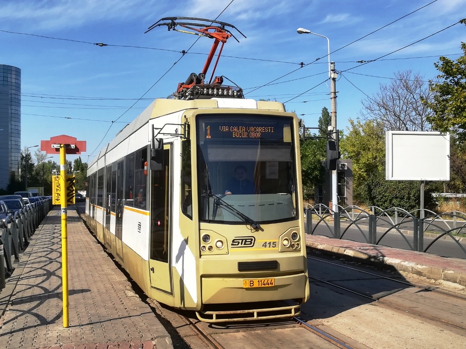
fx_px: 538
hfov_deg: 46.8
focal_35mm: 40
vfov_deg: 36.0
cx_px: 233
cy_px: 174
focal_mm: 3.83
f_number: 2.2
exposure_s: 1/926
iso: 50
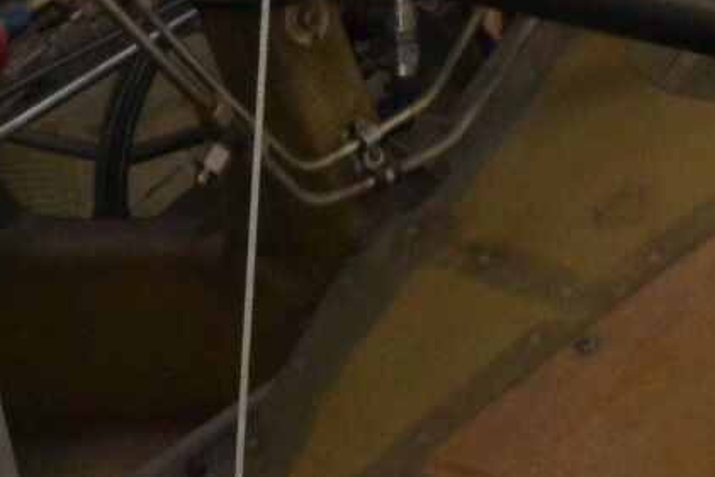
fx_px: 34787
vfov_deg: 0.8
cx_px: 340
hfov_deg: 1.2
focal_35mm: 1751
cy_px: -513
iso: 720
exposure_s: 1/60
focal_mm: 240
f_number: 5.3
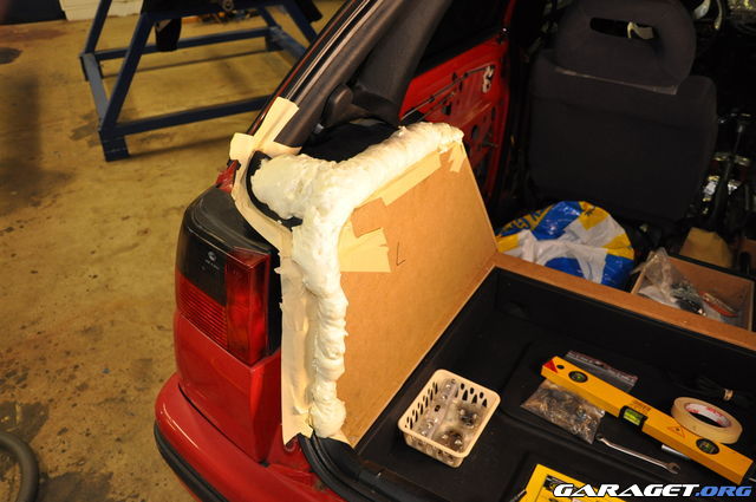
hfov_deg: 59.6
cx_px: 378
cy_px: 251
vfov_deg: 41.6
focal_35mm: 32
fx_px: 661
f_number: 3.8
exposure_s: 1/60
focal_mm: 21
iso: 800
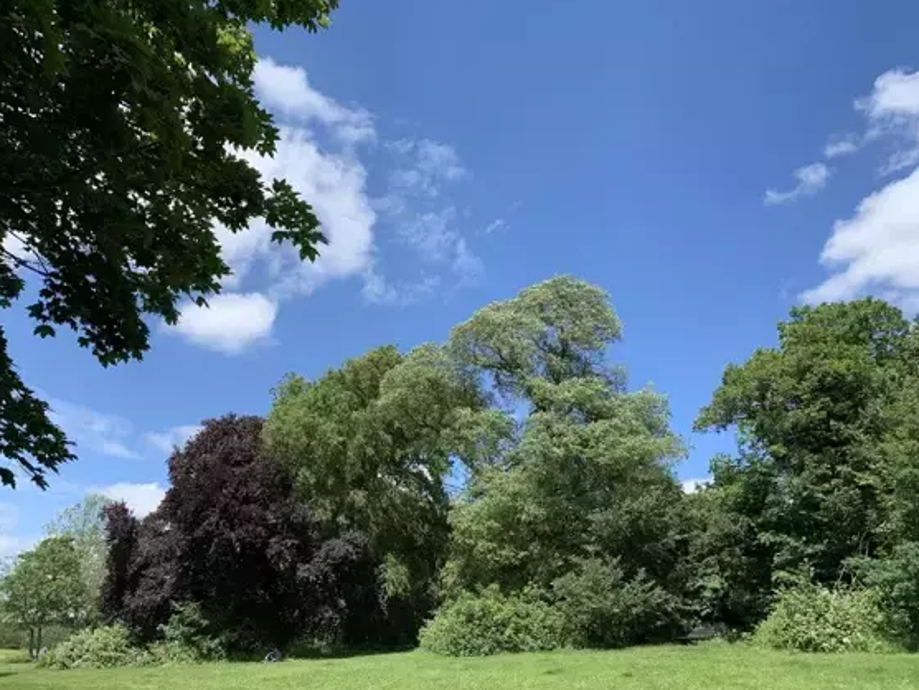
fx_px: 744
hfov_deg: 63.4
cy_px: 360
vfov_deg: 49.7
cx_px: 441
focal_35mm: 28
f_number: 1.8
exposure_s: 1/1387
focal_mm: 4.25
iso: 25
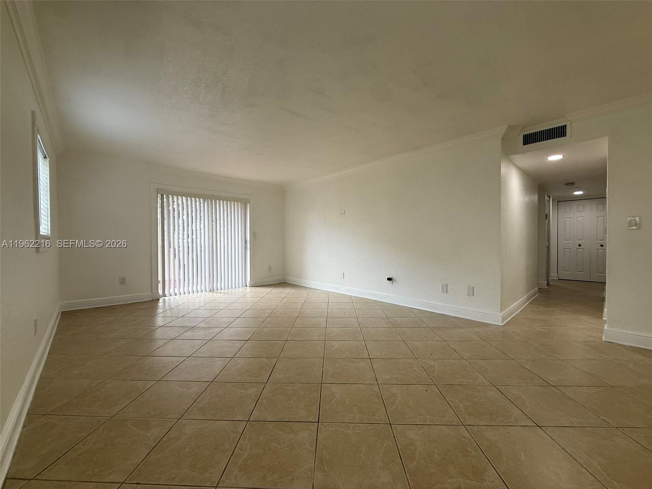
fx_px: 264
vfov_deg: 85.7
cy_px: 244
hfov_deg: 102.1
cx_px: 326
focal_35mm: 14
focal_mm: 2.22
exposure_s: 1/120
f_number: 2.2
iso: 80
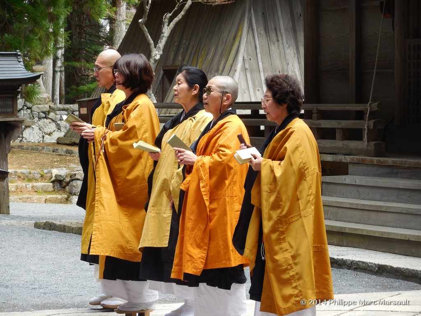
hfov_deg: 11.8
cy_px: 158
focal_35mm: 167
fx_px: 2031
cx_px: 210
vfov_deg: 8.9
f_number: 5.3
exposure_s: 1/60
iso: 160
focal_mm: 29.8
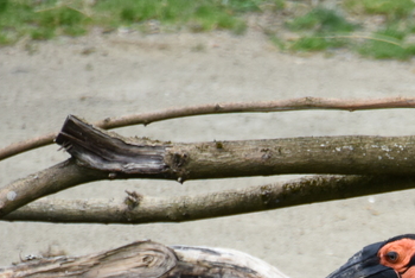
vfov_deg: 1.3
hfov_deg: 1.9
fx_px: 12645
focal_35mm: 1096
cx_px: 494
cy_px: 365
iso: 720
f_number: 5.6
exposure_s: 1/640
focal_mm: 300
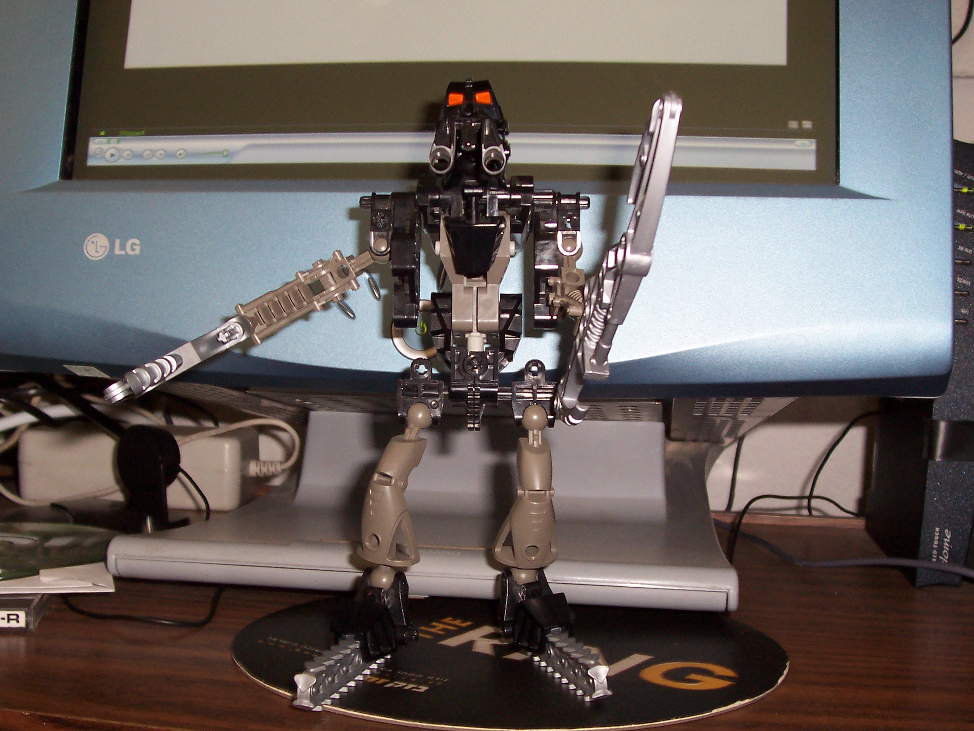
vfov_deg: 31.5
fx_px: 1294
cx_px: 487
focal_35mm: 46
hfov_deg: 41.2
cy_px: 366
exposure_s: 1/60
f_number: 3
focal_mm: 7
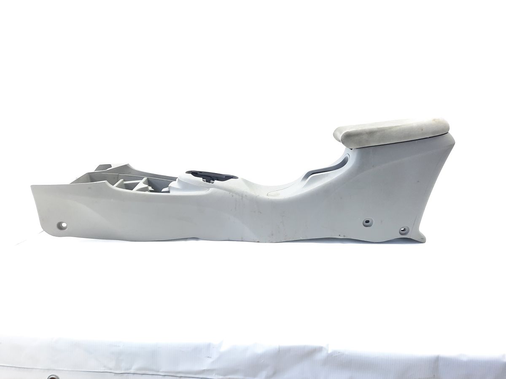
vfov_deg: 54.9
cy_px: 190
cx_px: 253
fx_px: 365
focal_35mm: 25
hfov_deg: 69.4
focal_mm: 4.6
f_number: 2
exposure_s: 1/50
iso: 200
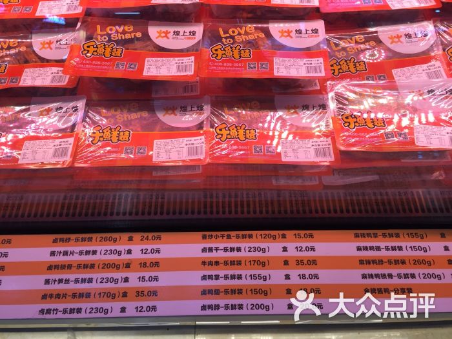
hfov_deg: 61.7
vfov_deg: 48.2
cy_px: 170
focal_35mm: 29
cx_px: 226
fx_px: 379
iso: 50
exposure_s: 1/100
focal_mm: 4.15
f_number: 2.2
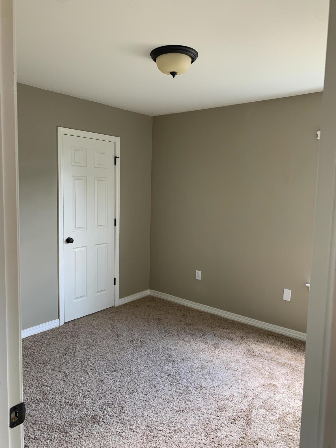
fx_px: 336
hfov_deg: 53.1
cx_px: 168
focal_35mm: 26
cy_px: 224
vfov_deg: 67.3
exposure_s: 1/60
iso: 100
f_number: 1.8
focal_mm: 4.25
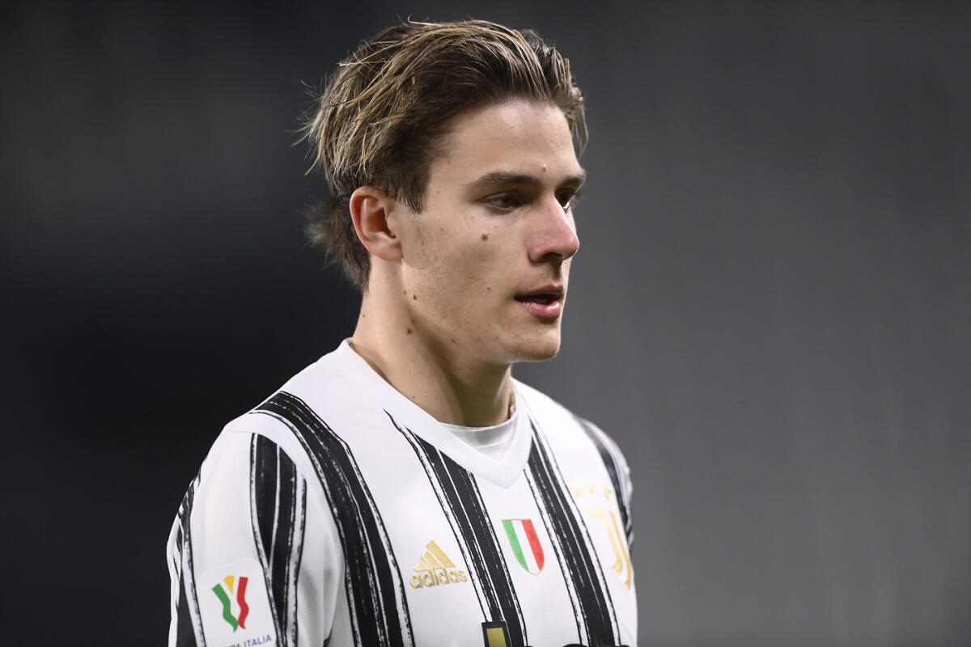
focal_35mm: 400
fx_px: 10788
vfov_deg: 3.4
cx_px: 486
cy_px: 324
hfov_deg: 5.2
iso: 1600
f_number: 2.8
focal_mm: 400
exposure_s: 1/1250
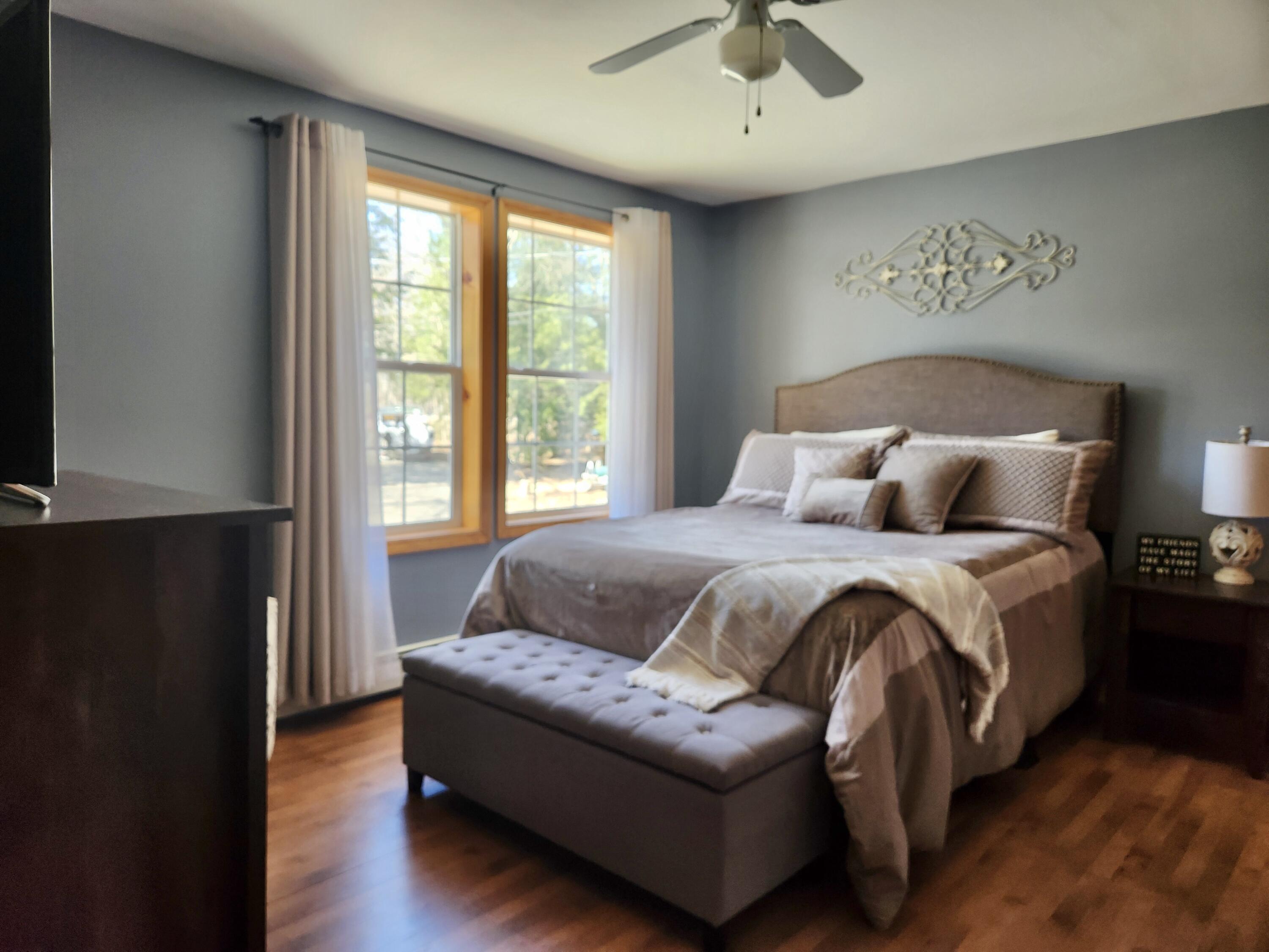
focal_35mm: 23
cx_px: 634
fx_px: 843
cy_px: 476
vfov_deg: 58.9
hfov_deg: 73.9
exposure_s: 1/120
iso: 160
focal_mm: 5.4
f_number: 1.8
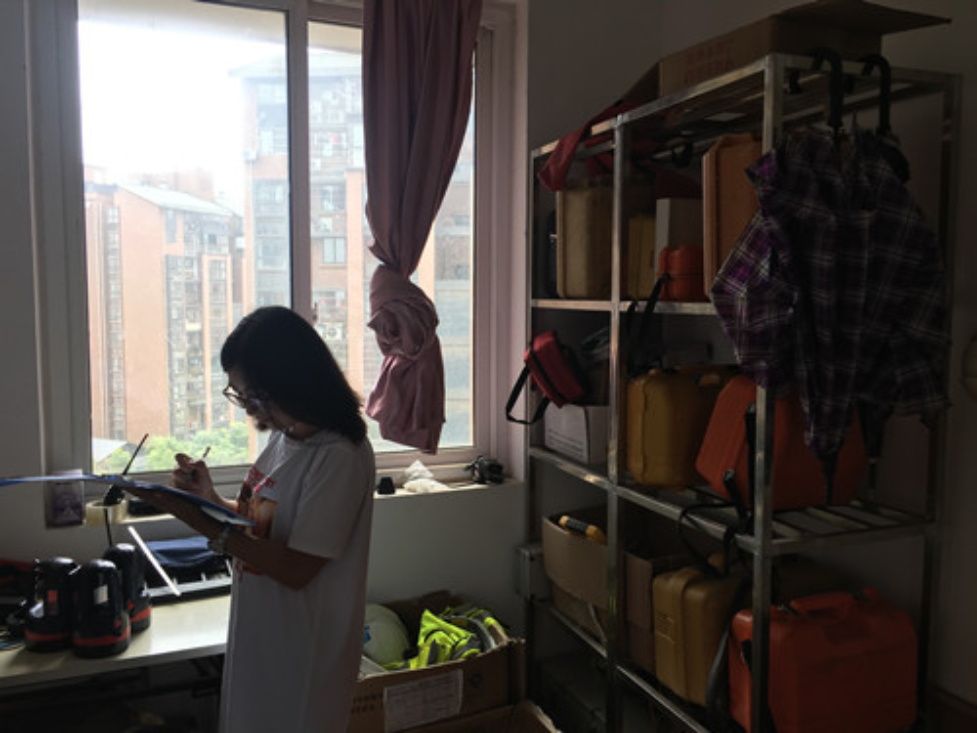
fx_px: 818
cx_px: 488
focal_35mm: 29
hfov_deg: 61.7
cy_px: 366
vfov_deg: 48.2
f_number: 2.2
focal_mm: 4.15
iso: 25
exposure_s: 1/106
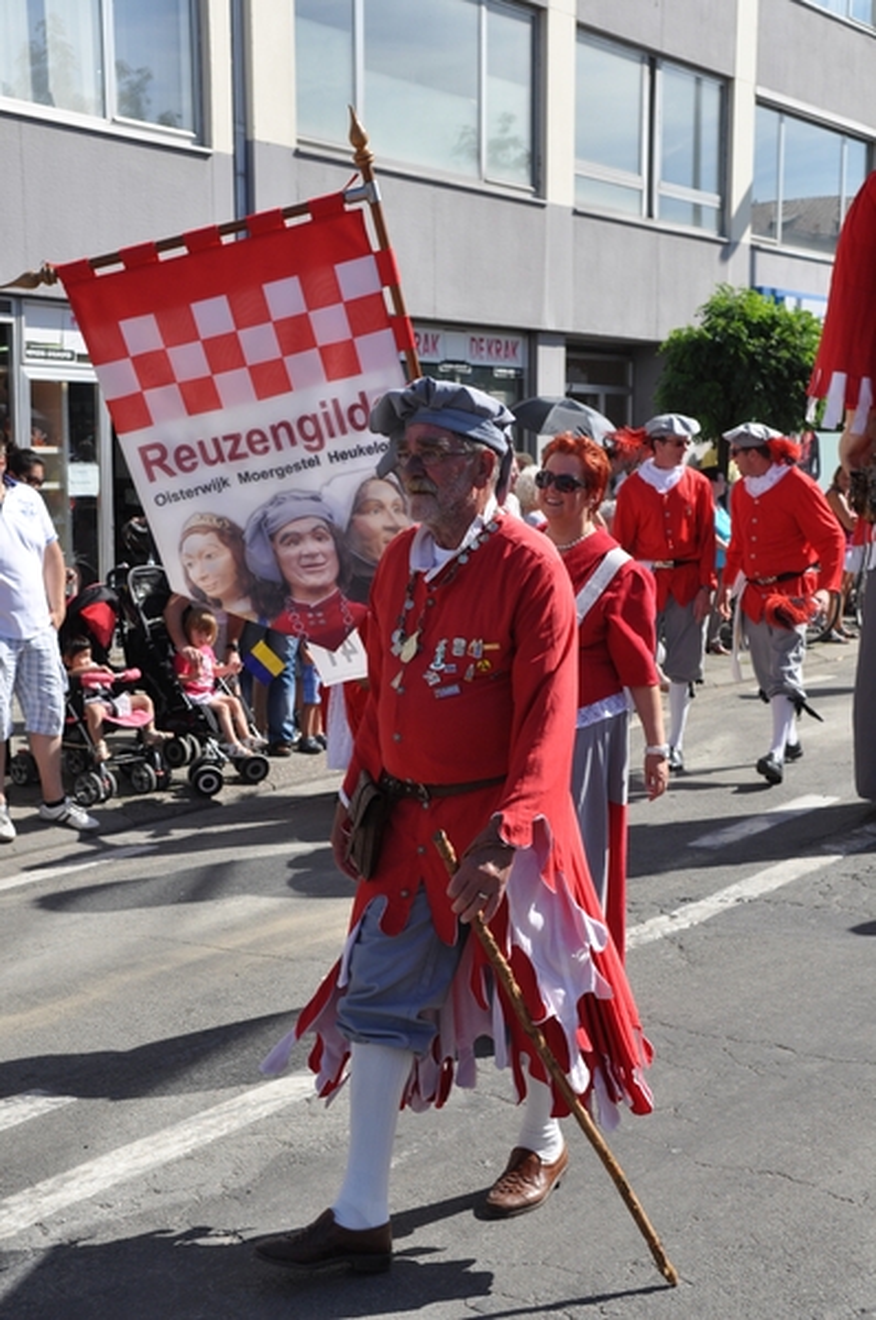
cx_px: 438
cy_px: 660
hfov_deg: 28.0
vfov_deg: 41.2
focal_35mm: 48
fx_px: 1758
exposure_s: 1/1600
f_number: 5.6
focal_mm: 32
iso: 400
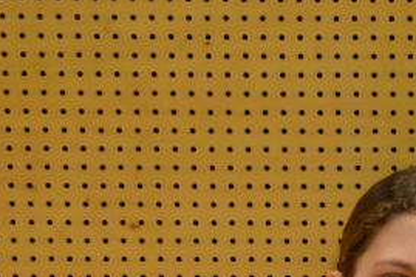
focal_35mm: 240
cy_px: 515
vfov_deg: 5.6
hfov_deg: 8.5
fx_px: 2772
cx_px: 541
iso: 3200
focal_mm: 42
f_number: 4.5
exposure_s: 1/250
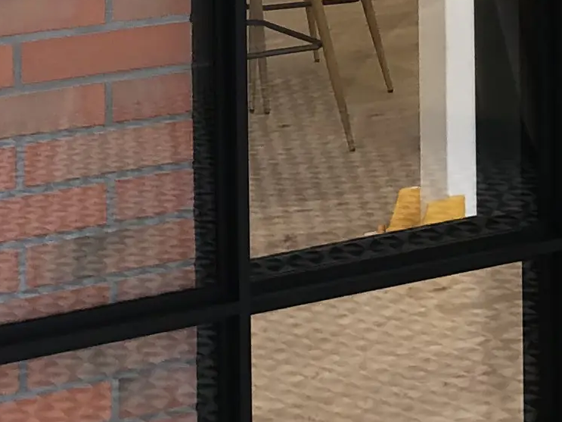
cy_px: -281
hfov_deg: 13.0
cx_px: 284
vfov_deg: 9.4
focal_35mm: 152
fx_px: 2467
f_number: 1.8
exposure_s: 1/50
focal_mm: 4
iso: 32
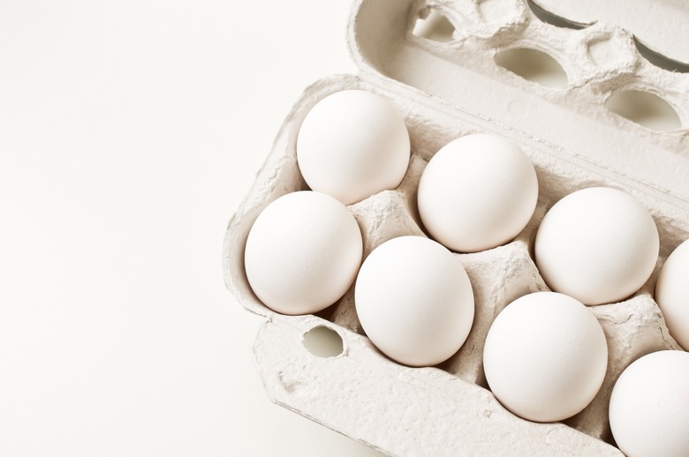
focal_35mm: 52
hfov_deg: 37.9
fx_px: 1004
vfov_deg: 25.7
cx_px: 344
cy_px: 228
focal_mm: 35
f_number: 9
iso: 100
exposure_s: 1/3
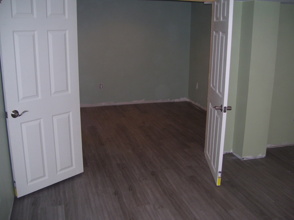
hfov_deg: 50.1
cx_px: 147
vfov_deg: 38.7
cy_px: 110
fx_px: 314
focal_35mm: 37
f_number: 2.7
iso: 80
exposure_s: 1/60
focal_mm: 6
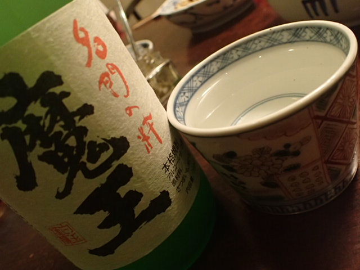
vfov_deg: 46.8
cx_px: 180
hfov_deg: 60.0
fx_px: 312
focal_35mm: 30
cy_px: 135
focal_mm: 5.5
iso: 800
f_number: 2.3
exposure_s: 1/30
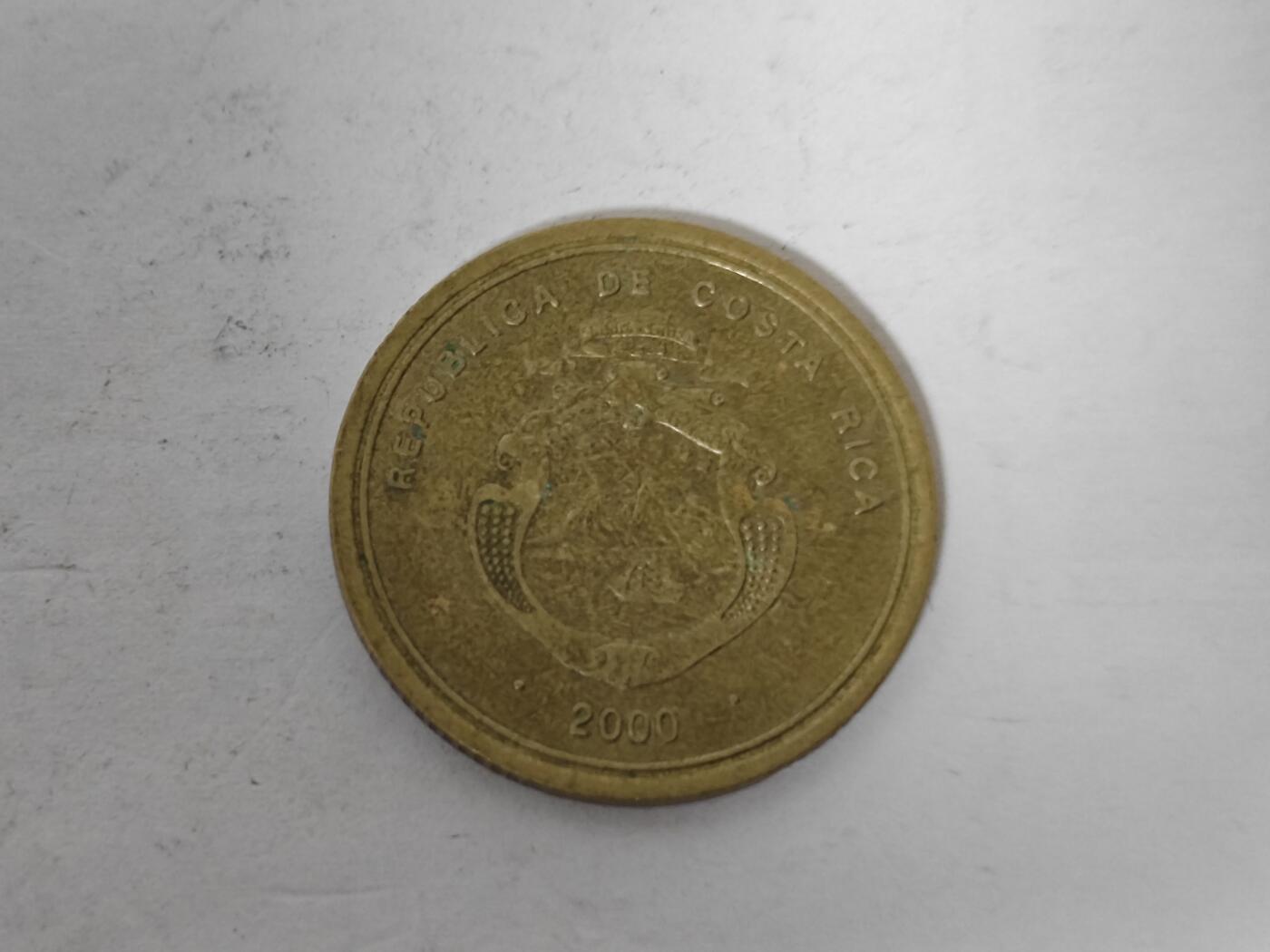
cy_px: 476
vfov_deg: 19.6
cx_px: 635
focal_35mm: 75
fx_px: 2752
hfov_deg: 26.0
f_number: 1.9
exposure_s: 1/38.1
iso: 640
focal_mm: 8.7
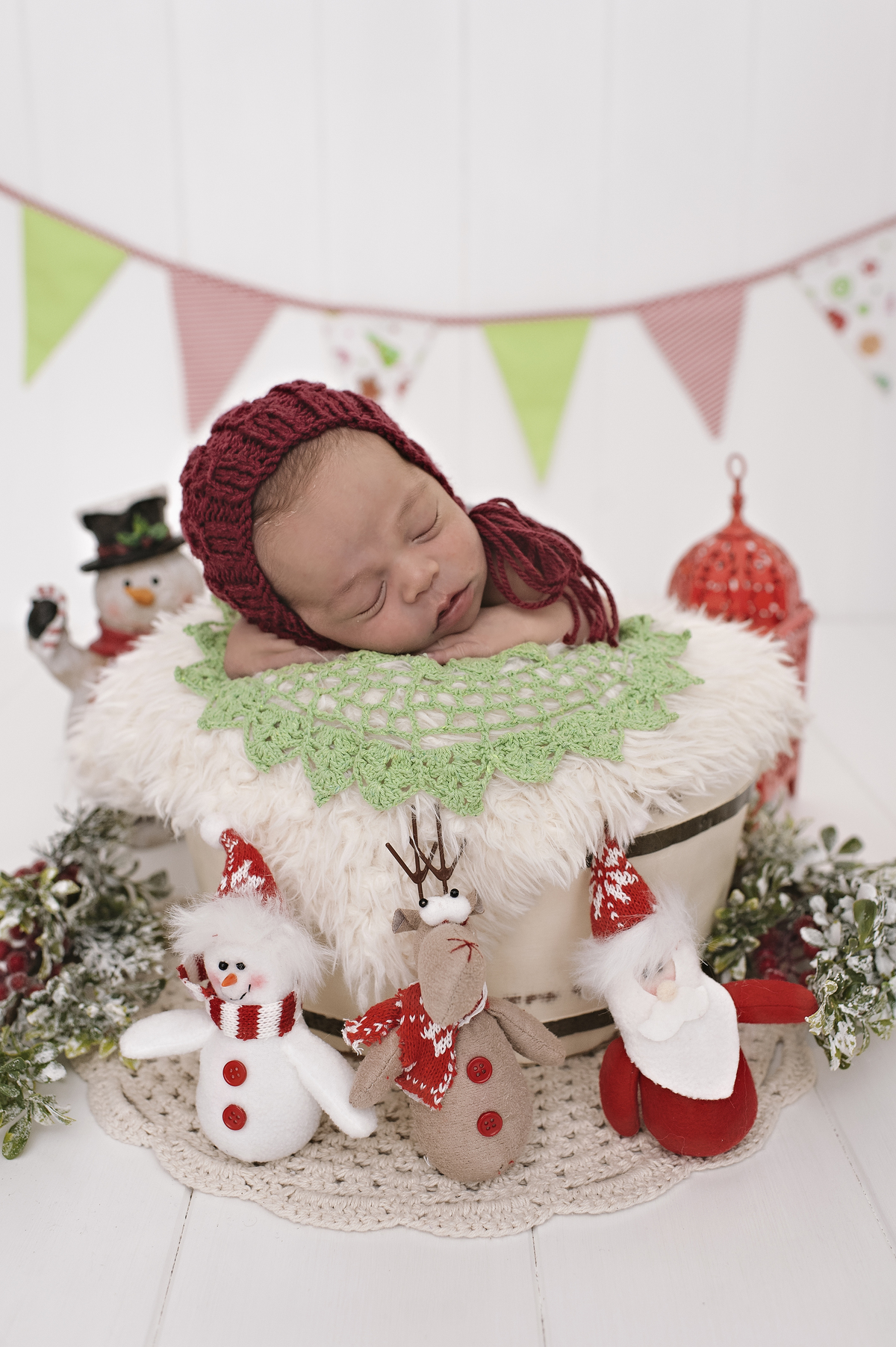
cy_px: 674
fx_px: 1308
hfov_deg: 37.8
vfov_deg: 54.5
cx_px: 448
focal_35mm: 35
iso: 500
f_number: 3.5
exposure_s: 1/250
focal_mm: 35
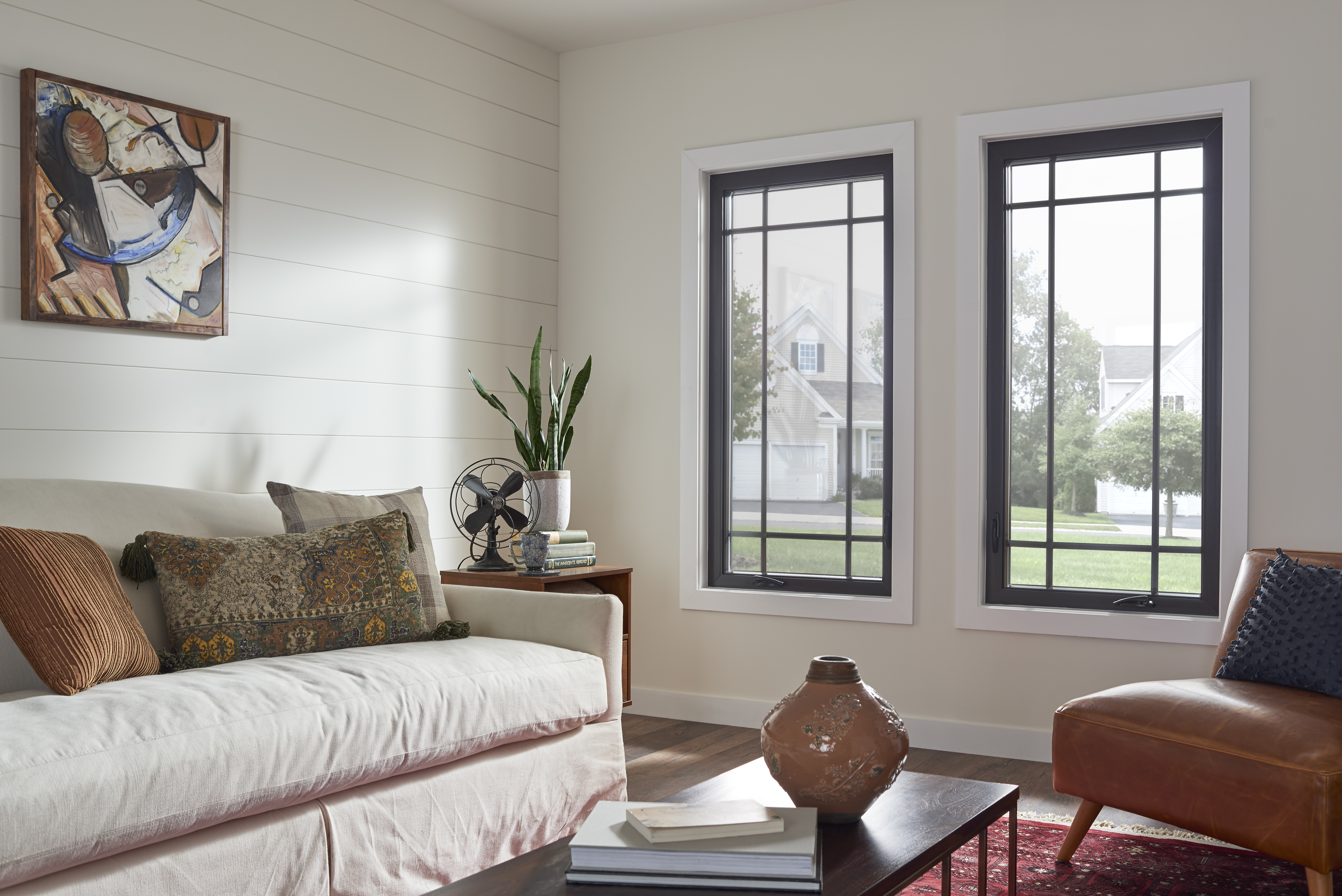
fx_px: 1305
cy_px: 448
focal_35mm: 35
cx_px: 671
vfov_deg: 37.9
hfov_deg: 54.4
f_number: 8
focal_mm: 35
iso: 125
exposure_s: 1/125
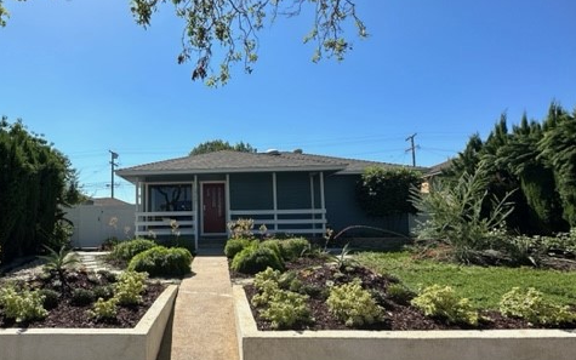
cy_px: 201
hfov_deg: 82.1
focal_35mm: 20
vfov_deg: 59.5
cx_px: 190
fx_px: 314
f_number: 2.2
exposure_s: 1/2132
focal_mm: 2.22
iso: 50
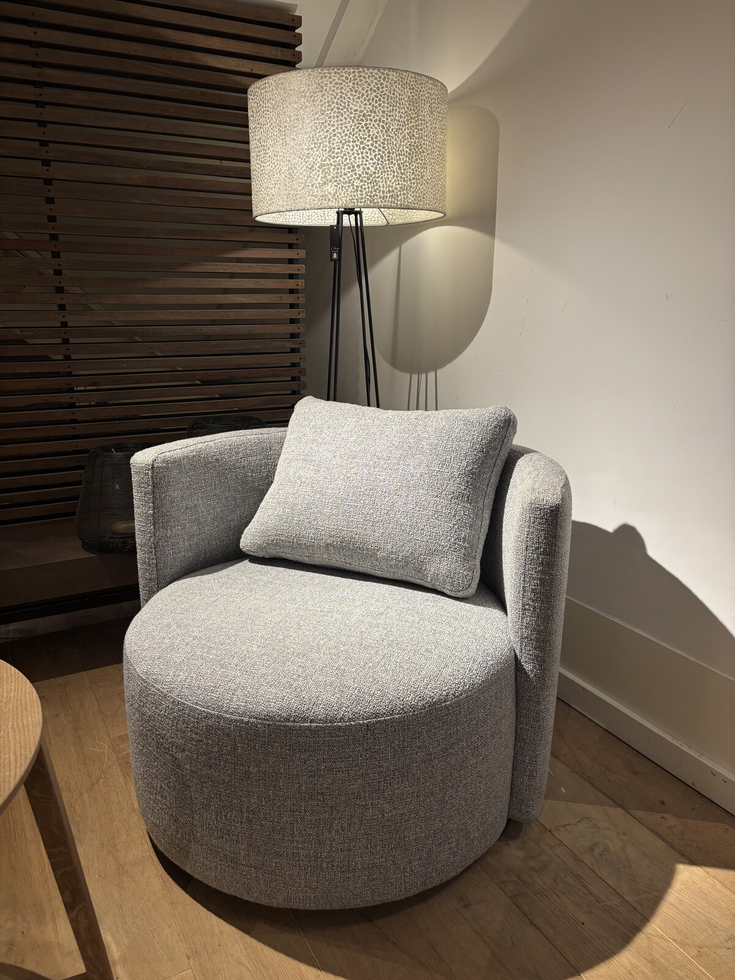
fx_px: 736
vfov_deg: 67.3
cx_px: 368
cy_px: 490
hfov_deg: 53.1
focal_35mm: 26
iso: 125
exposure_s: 1/50
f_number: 1.6
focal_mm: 5.96
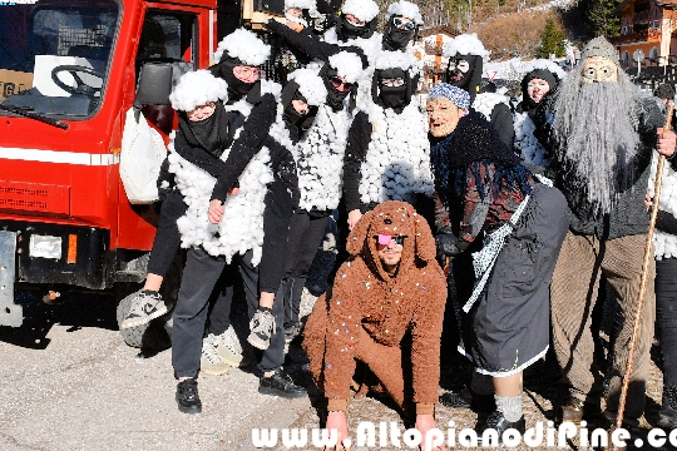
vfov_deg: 33.1
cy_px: 143
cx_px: 484
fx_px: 752
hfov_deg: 47.2
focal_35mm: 40
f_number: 10
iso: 100
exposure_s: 1/400
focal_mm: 18
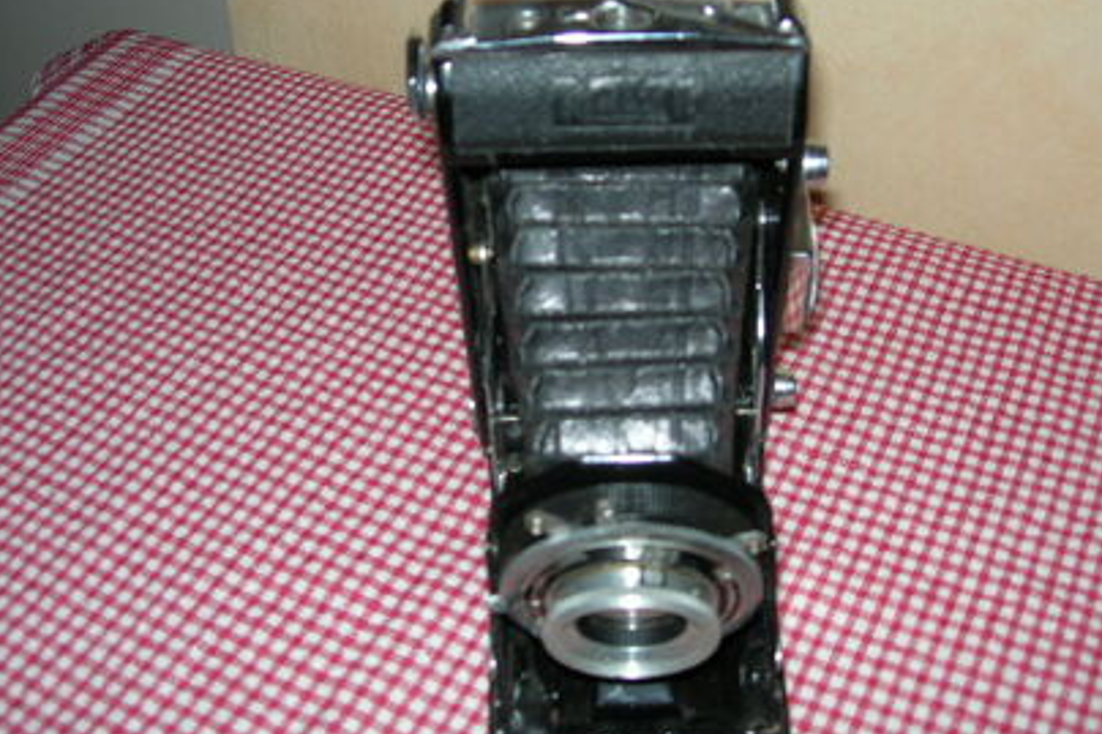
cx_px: 565
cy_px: 344
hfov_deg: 41.9
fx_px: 1438
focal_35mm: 47
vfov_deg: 28.6
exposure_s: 1/60.1
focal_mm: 7.8
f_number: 2.8
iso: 64
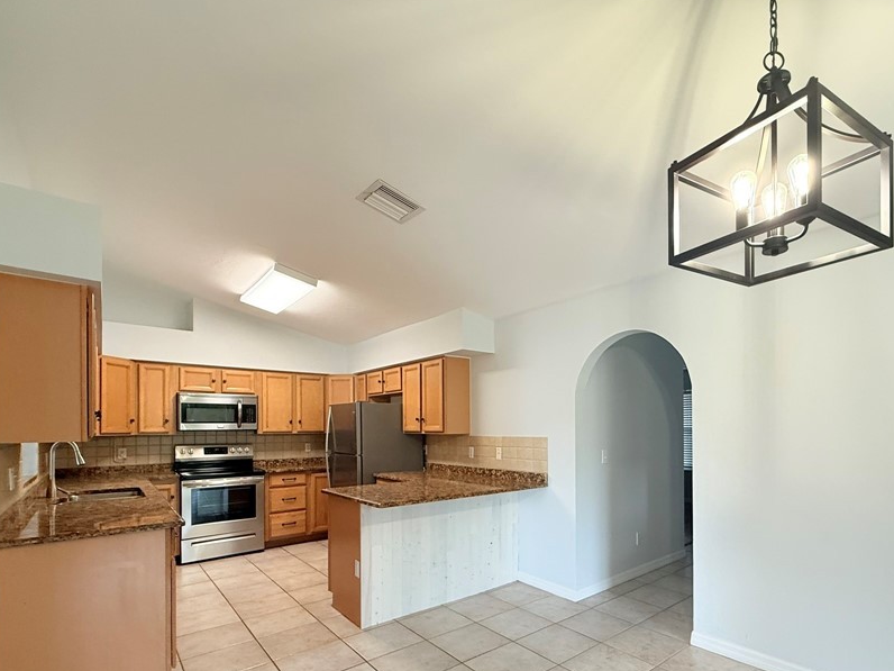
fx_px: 465
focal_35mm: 18
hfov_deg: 86.8
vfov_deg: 70.3
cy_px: 424
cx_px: 529
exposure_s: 1/60
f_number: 2.2
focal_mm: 2.22
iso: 200
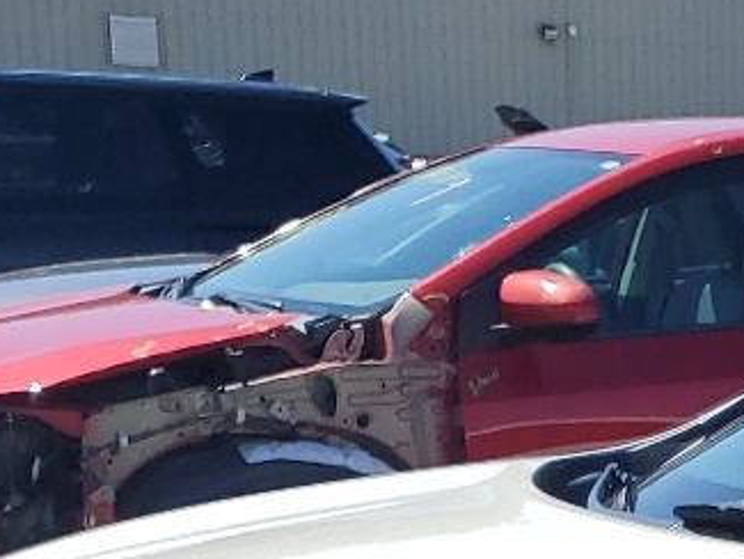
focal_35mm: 128
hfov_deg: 14.1
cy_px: 1072
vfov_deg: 10.7
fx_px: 2752
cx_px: 1216
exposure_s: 1/3333
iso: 50
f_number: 1.5
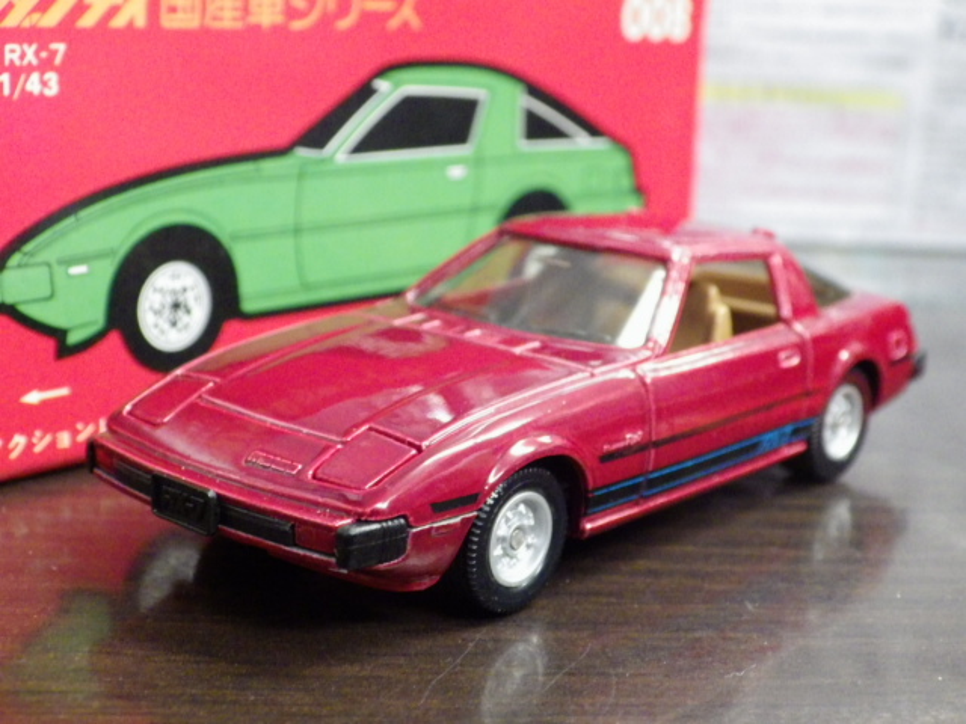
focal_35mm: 59
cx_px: 483
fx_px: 1646
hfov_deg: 32.7
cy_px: 362
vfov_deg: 24.8
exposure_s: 1/25
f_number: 4
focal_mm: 10.7
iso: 1600
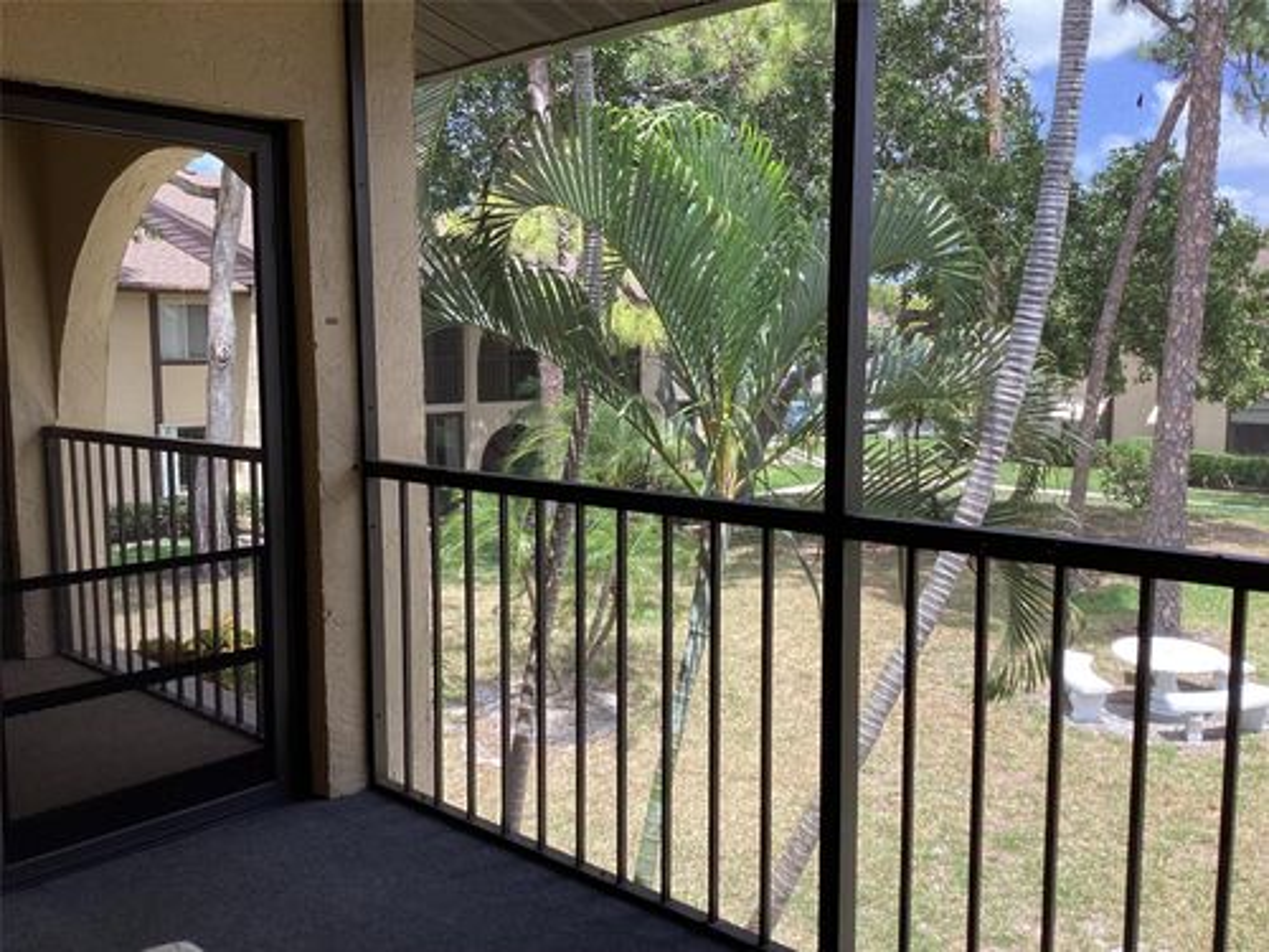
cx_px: 634
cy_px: 476
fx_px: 1136
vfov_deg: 45.4
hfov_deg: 58.4
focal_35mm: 31
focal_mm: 3.3
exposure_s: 1/214
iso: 25
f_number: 2.4
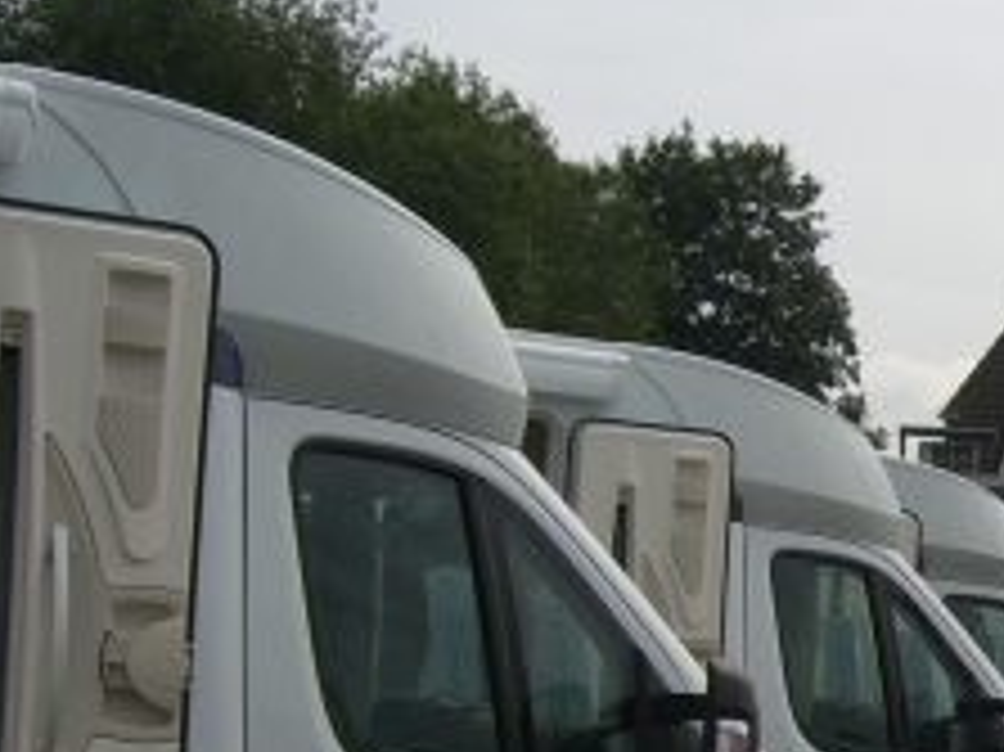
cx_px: 1247
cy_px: 738
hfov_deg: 17.1
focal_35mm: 109
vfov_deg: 13.4
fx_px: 3160
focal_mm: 6.2
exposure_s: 1/1000
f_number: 4.3
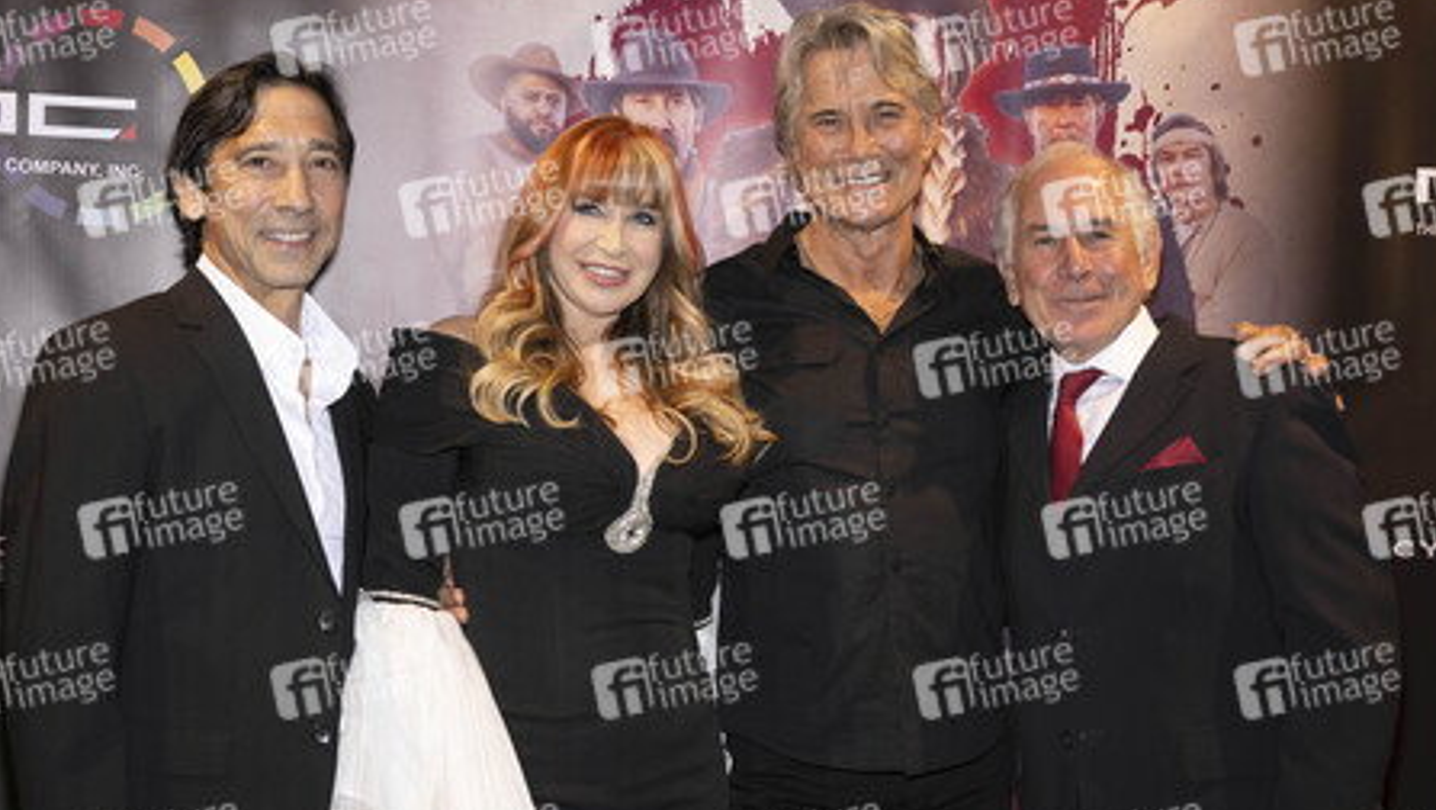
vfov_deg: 31.2
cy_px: 440
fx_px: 1448
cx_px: 718
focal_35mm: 38
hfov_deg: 52.8
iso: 800
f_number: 5
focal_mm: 36
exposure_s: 1/200
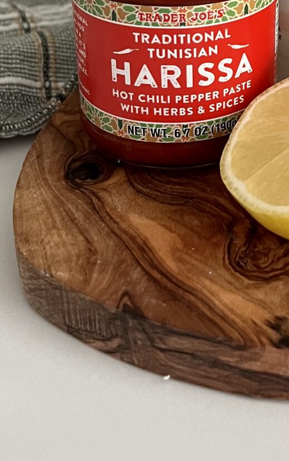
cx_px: 285
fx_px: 857
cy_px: 11
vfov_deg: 28.5
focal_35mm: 68
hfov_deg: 18.7
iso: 200
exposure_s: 1/60
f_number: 1.5
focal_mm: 5.7
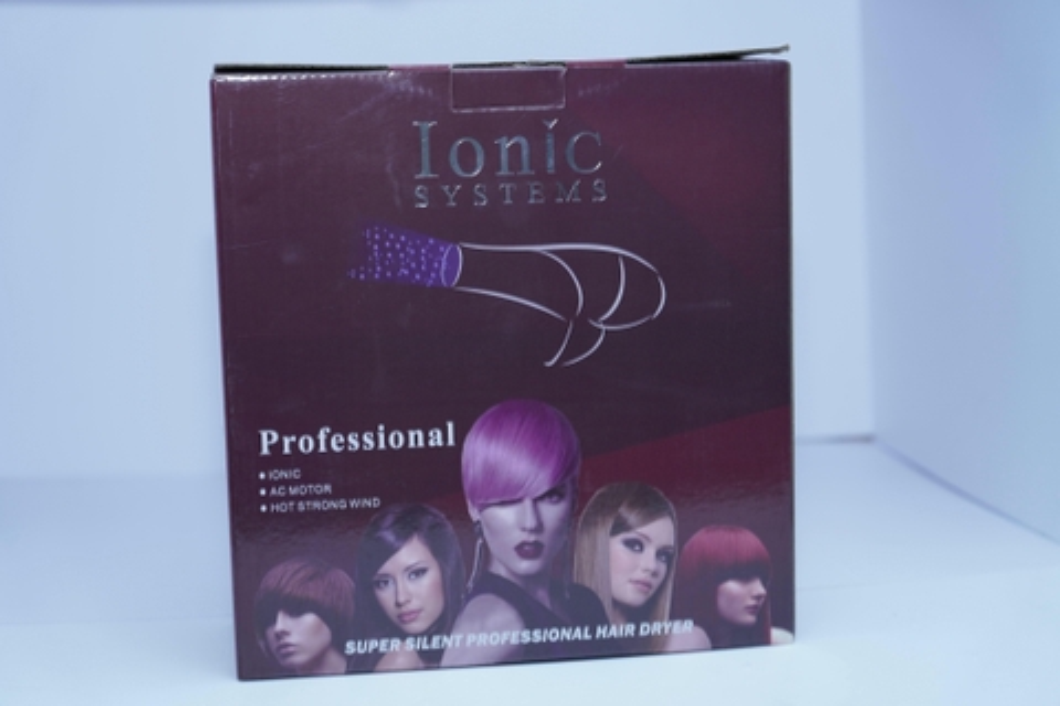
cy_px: 353
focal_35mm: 70
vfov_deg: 19.5
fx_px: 2061
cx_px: 530
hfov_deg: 28.8
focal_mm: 70
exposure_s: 1/60
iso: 160
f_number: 4
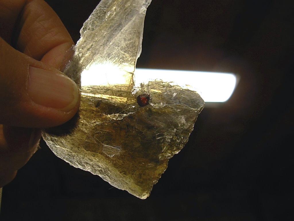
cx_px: 147
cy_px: 110
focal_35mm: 38
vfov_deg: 37.7
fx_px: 323
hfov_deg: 49.0
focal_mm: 6.3
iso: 50
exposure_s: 1/52.3
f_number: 2.9
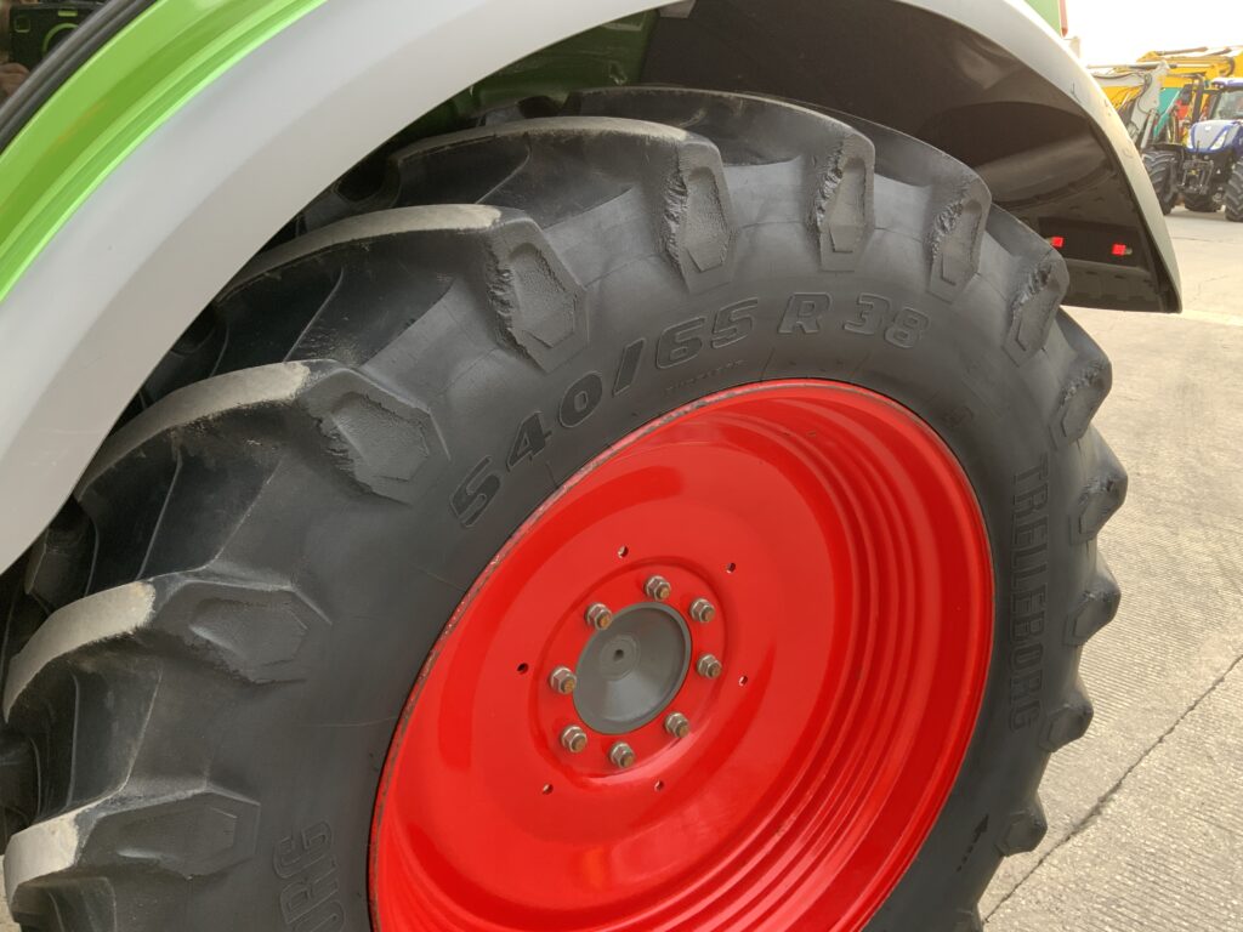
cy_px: 466
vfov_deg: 48.2
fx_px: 1041
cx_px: 622
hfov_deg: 61.7
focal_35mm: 29
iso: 80
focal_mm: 3
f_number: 1.8
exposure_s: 1/60
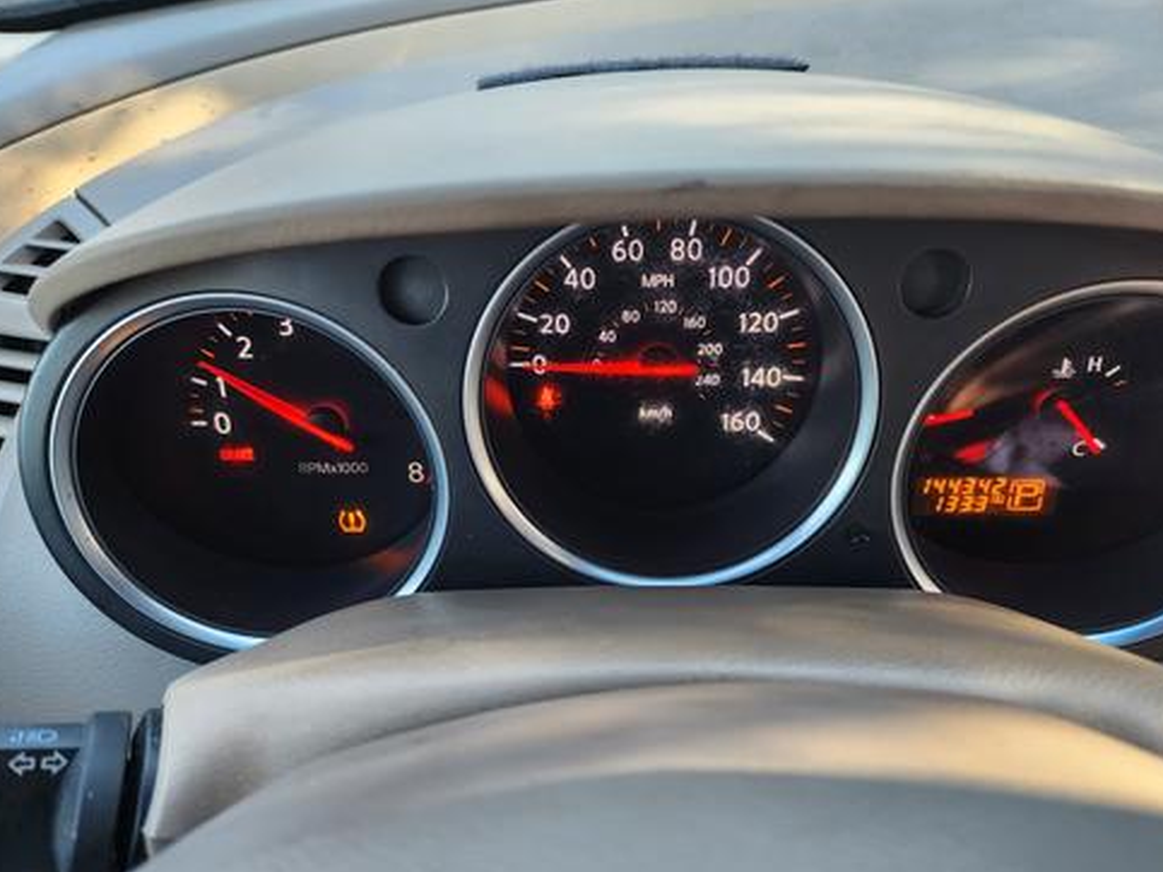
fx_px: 806
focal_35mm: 24
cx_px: 590
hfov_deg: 71.6
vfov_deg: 56.8
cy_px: 450
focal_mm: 6.4
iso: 160
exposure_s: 1/120
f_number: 1.8
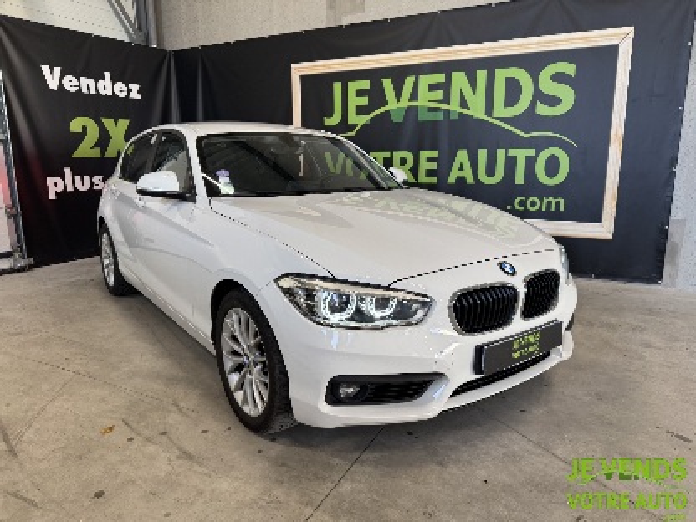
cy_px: 261
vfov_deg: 56.8
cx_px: 348
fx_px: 483
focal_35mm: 24
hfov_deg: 71.6
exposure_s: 1/100
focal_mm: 6.76
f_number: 1.78
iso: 160
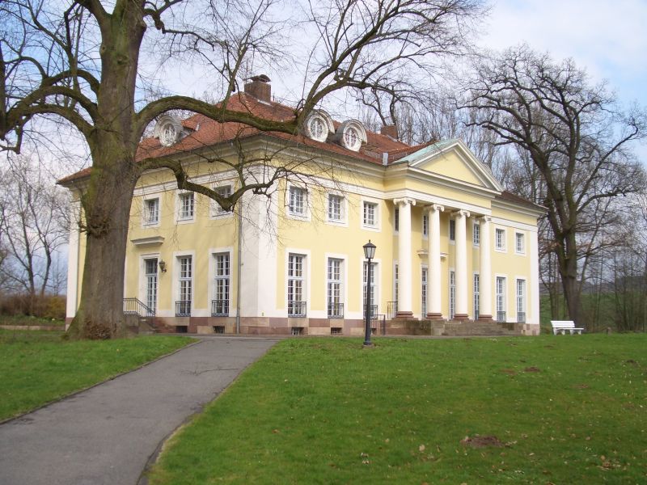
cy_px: 242
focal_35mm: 41
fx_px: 766
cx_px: 324
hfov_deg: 45.8
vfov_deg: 35.1
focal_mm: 6.8
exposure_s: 1/250
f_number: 4.6
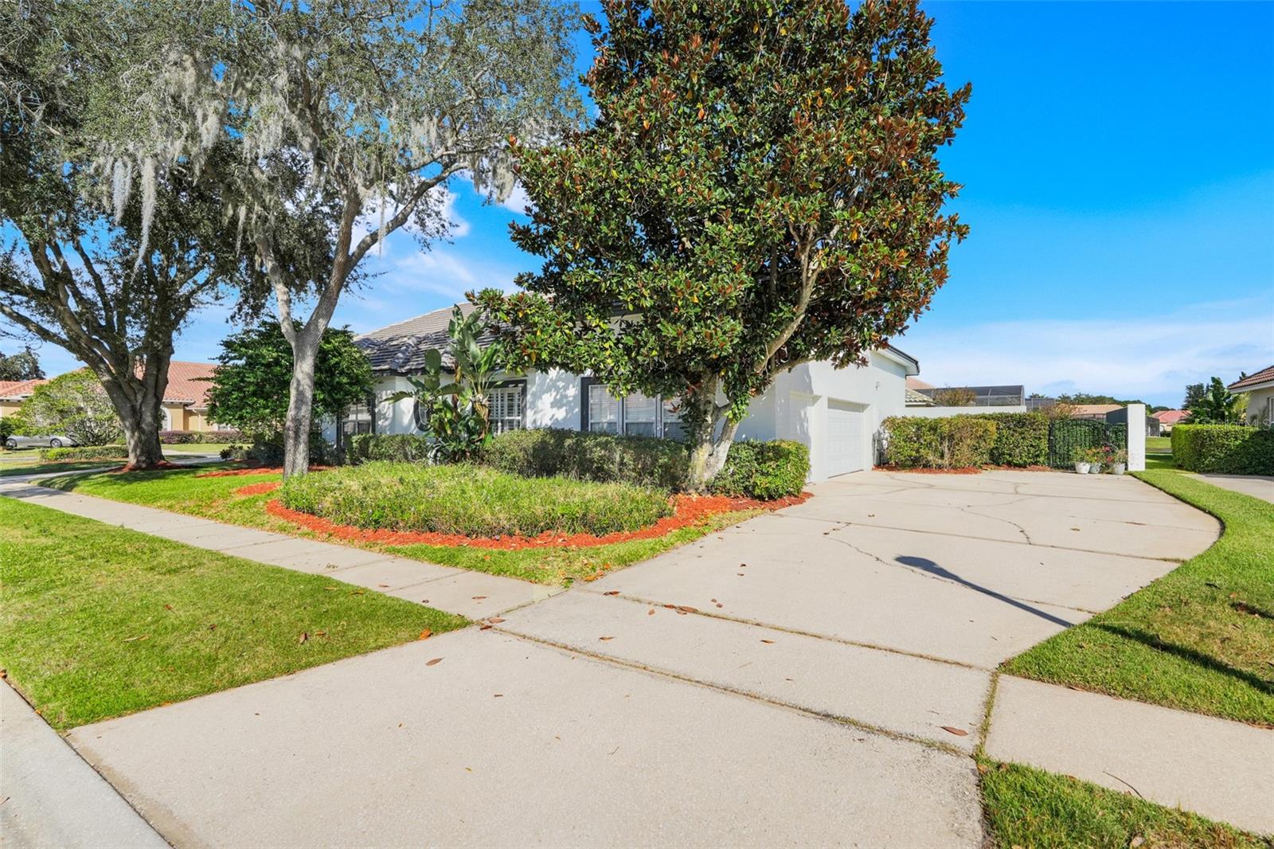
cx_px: 637
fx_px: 601
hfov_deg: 93.3
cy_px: 424
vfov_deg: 70.4
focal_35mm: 17
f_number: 9
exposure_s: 1/500
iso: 250
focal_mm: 17
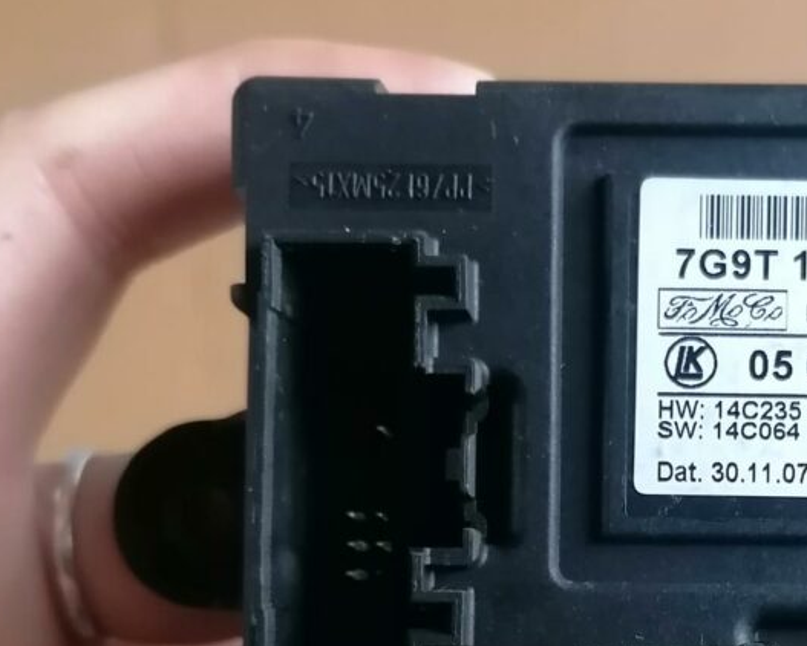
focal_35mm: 70
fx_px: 1673
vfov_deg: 21.4
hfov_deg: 26.3
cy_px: 576
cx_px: 714
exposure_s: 1/20
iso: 500
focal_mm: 4.75
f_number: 1.8
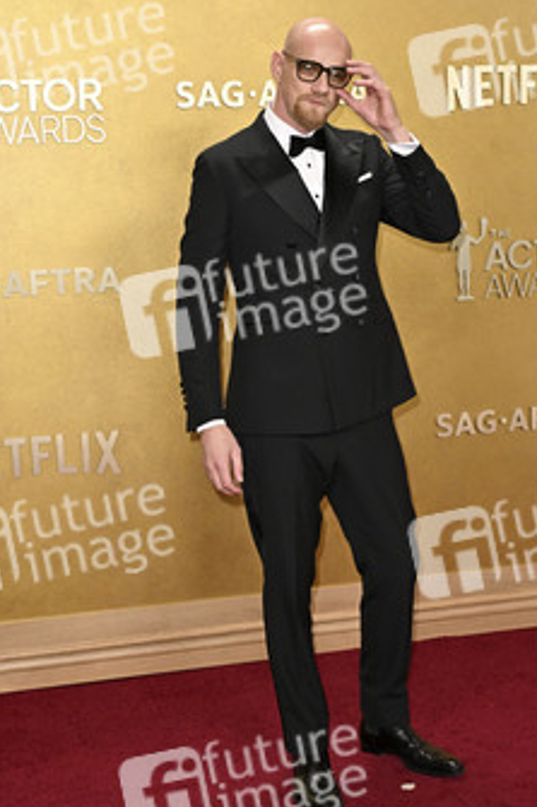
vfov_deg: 40.4
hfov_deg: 27.5
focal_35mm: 49
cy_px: 422
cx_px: 313
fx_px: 1097
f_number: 5.6
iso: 2500
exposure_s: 1/320
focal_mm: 41
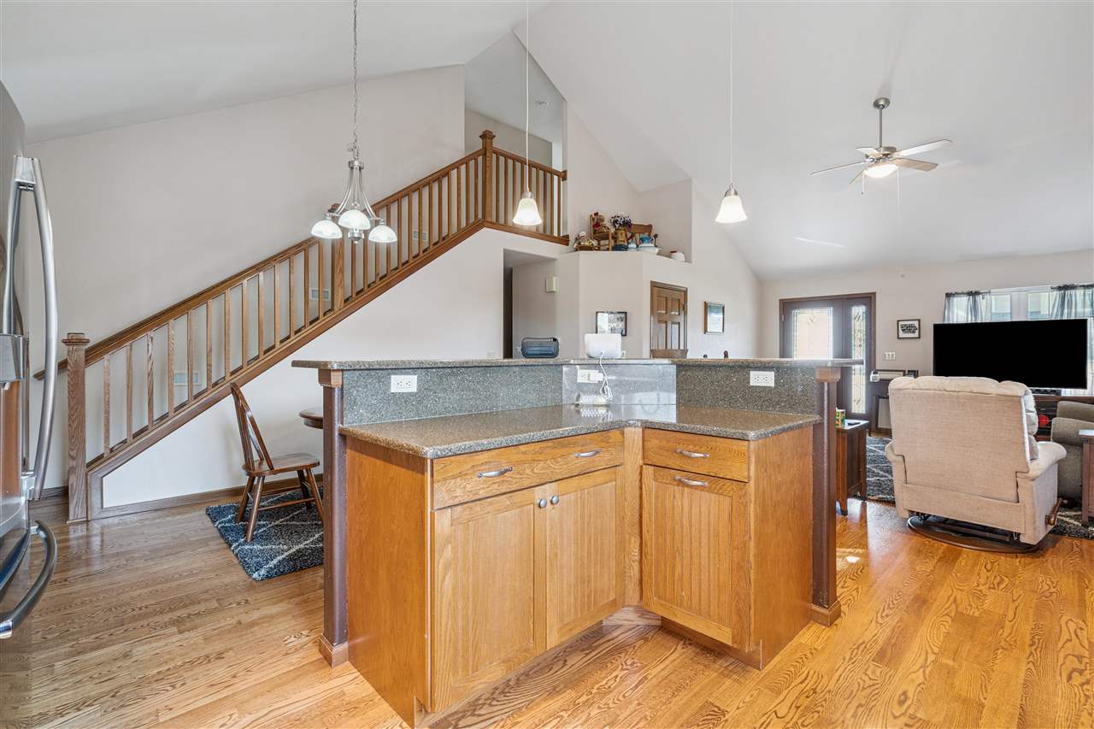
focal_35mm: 16
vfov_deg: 73.7
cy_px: 364
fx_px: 486
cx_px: 547
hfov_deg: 96.7
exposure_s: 1/10
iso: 400
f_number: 8
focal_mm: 16
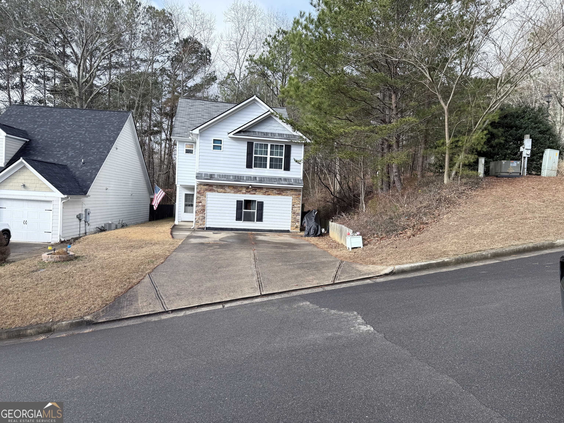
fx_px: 391
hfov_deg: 71.6
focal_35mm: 24
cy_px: 212
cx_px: 282
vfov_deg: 56.8
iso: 80
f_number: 1.78
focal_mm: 6.76
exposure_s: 1/1653
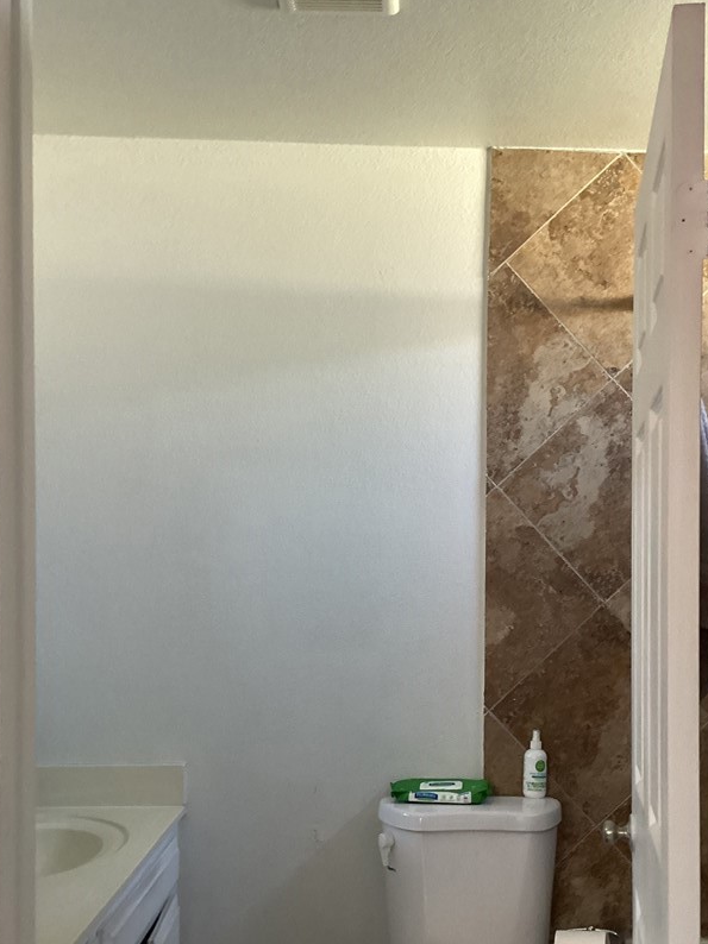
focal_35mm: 40
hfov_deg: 35.8
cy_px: 583
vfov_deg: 46.4
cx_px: 439
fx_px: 1091
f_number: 2.4
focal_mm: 3.3
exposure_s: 1/40
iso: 250
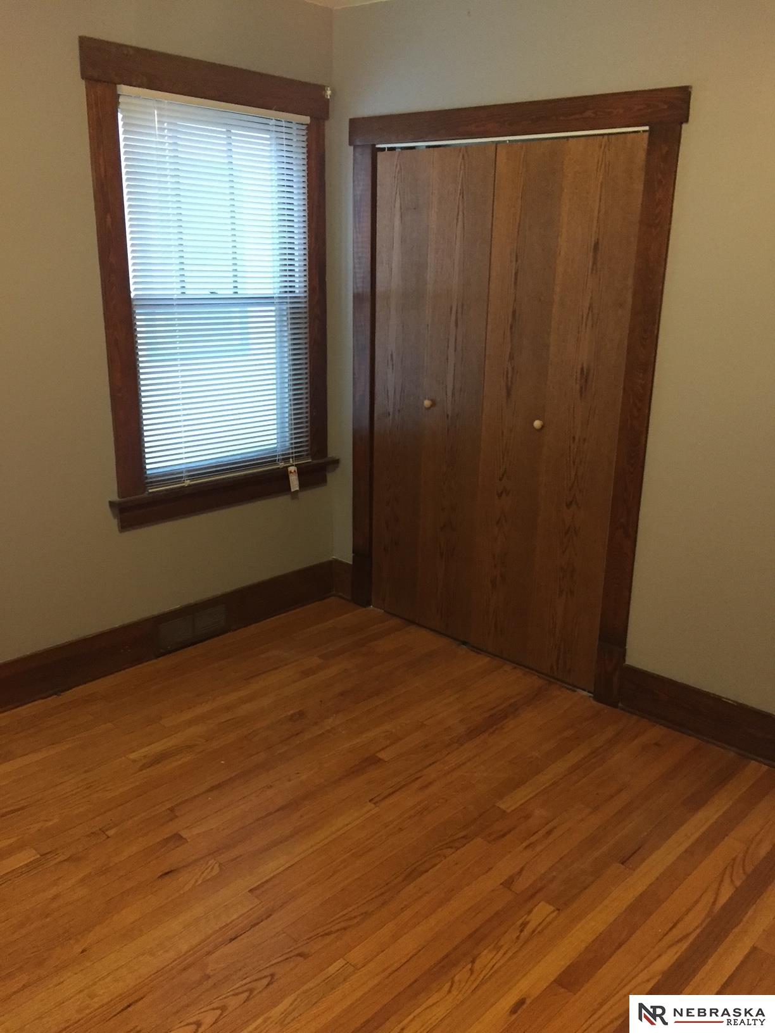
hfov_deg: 48.2
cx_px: 388
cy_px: 516
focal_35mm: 29
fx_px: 866
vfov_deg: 61.7
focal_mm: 4.15
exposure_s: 1/30
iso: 250
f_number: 2.2
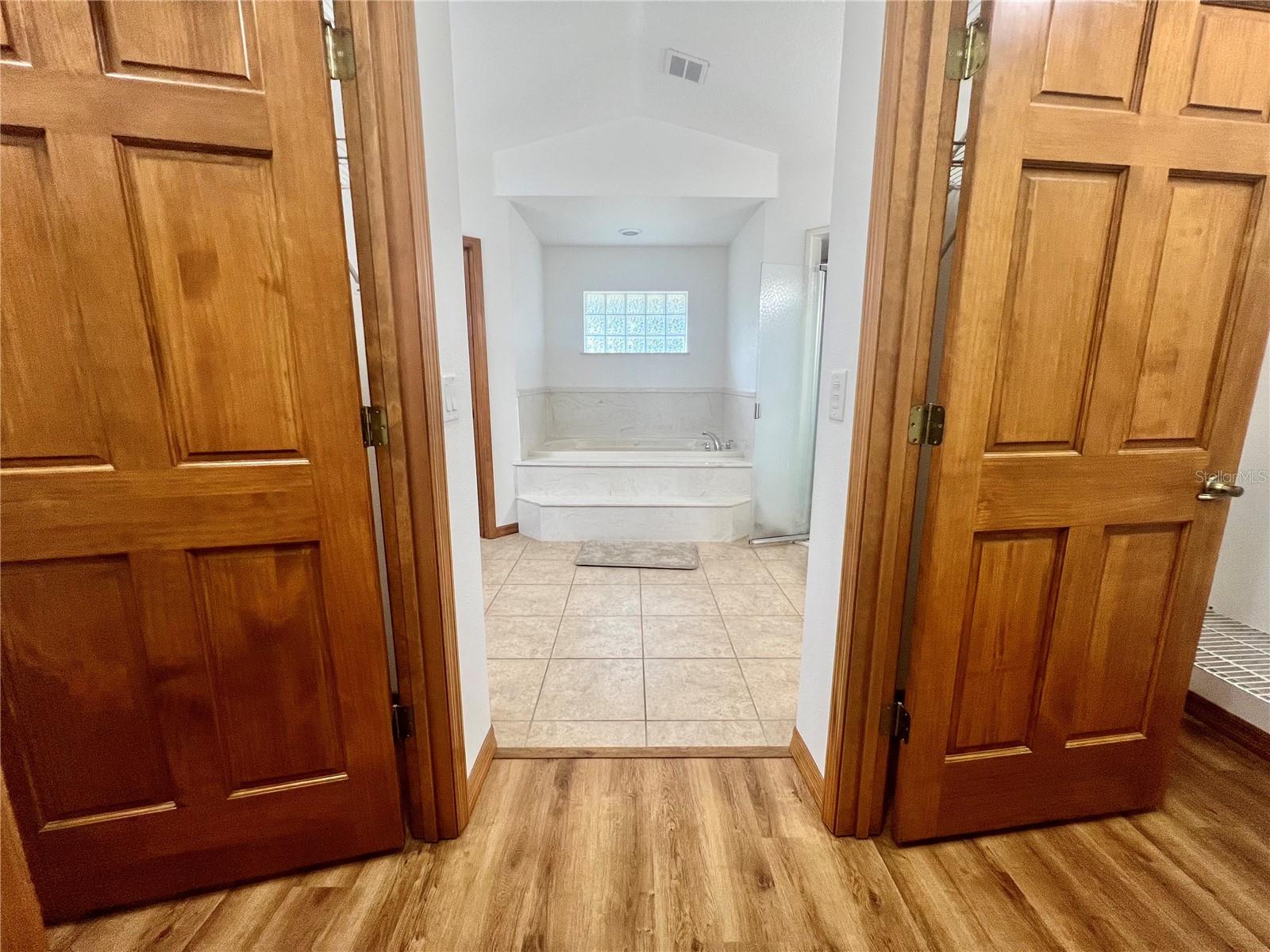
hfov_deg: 106.2
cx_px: 635
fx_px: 477
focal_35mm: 13
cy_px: 476
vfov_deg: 89.9
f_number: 1.8
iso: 200
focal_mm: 1.57
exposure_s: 1/120
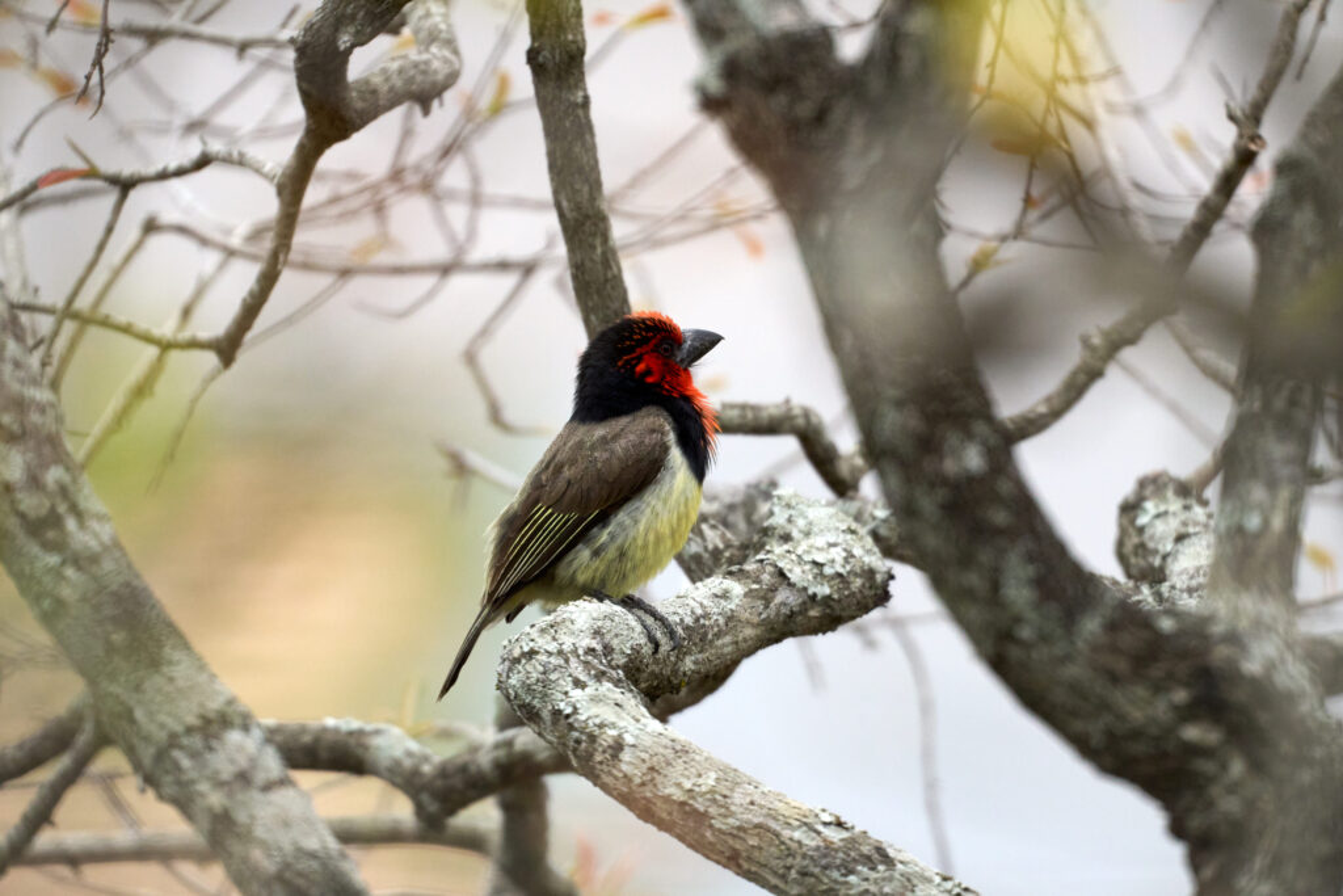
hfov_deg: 2.3
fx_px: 33577
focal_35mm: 900
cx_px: 672
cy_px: 448
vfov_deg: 1.5
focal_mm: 600
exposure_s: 1/2000
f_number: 6.3
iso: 1250
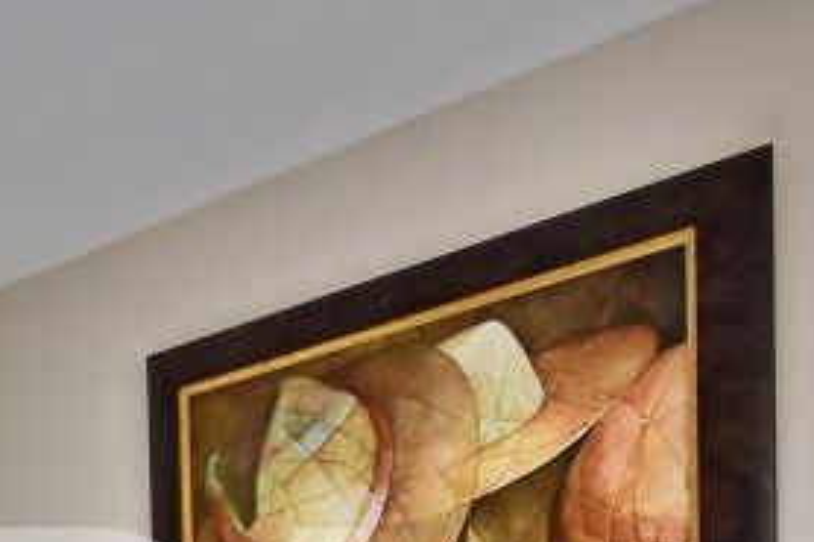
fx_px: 1559
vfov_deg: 17.1
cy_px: 895
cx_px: -404
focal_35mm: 69
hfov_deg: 23.5
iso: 800
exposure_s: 1/160
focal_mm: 10
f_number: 6.3
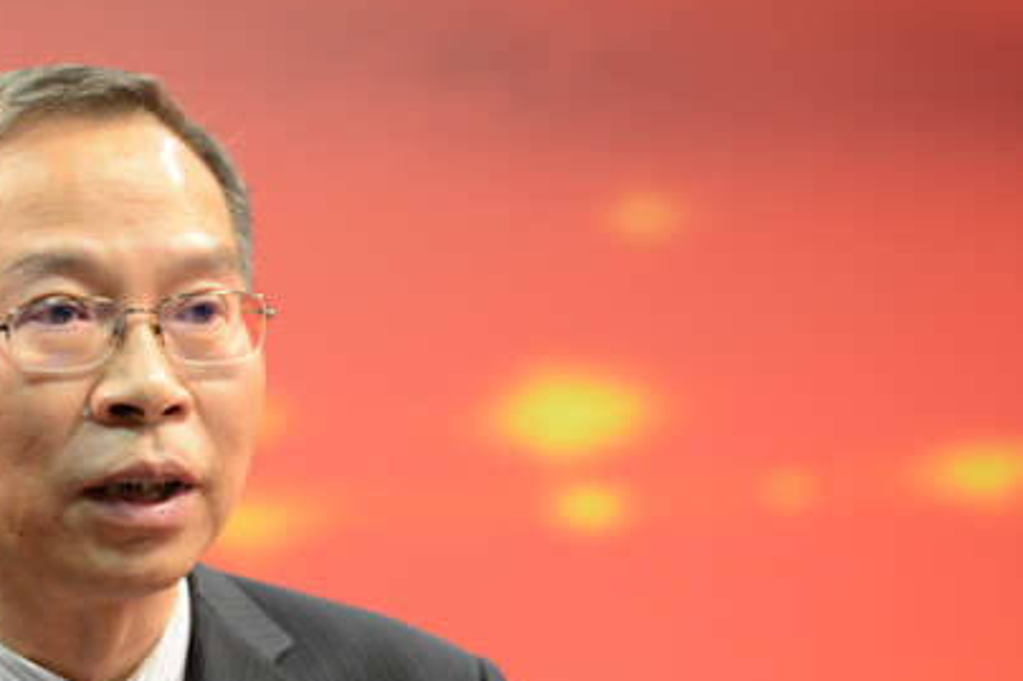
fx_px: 11958
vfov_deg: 3.3
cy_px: 586
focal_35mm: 421
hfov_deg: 4.9
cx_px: 228
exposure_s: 1/50
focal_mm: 200
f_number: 3.5
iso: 640
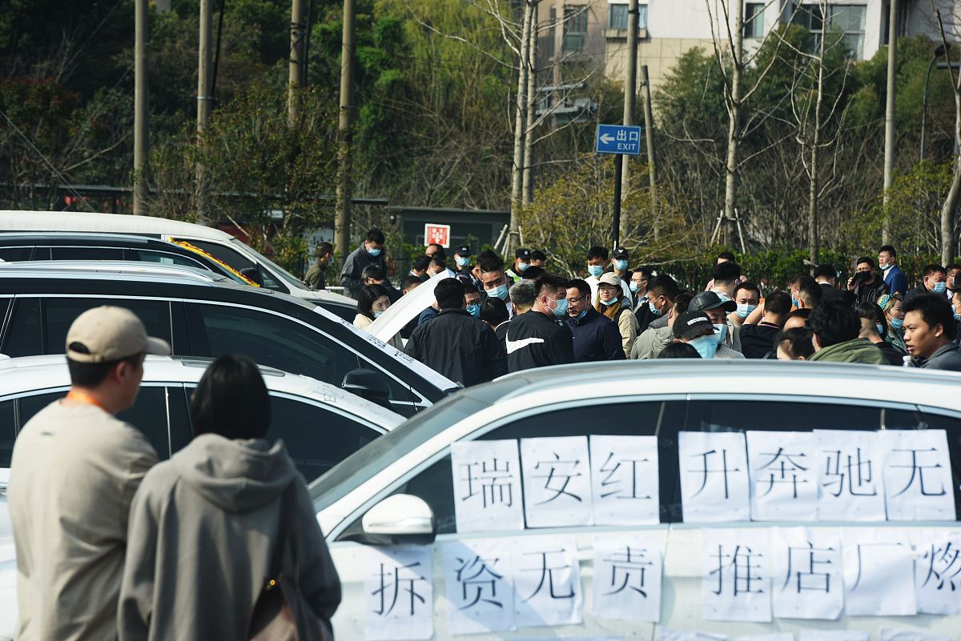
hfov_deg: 10.3
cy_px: 320
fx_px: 5341
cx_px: 480
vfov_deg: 6.9
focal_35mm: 200
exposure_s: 1/160
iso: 80
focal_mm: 200
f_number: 11
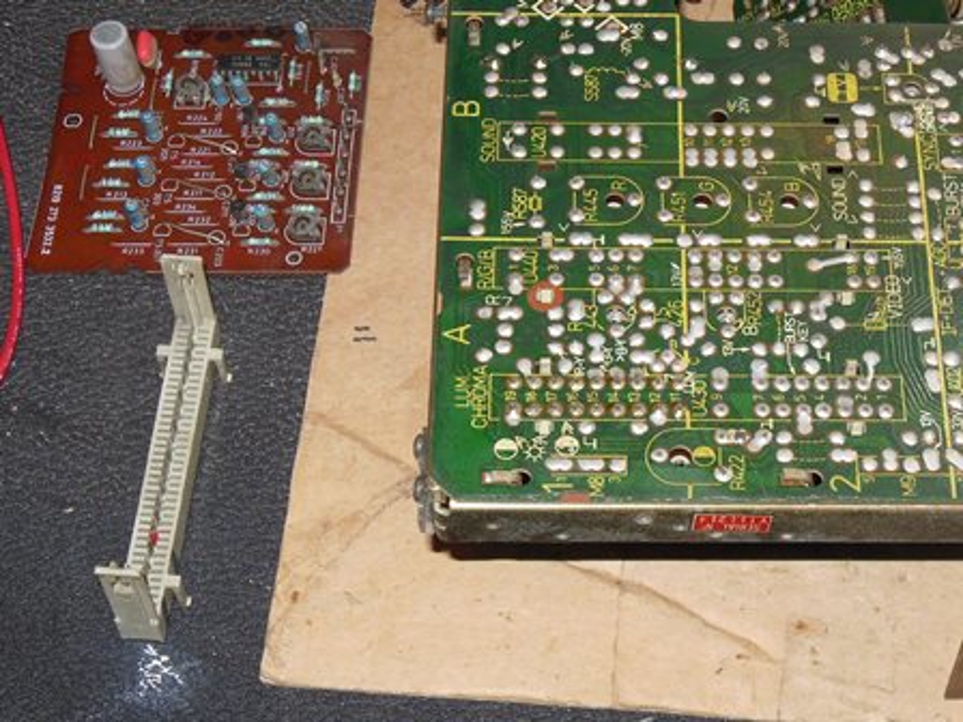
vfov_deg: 29.1
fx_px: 1391
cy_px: 361
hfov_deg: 38.2
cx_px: 482
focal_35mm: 50
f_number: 4
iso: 200
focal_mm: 8.9
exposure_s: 1/60
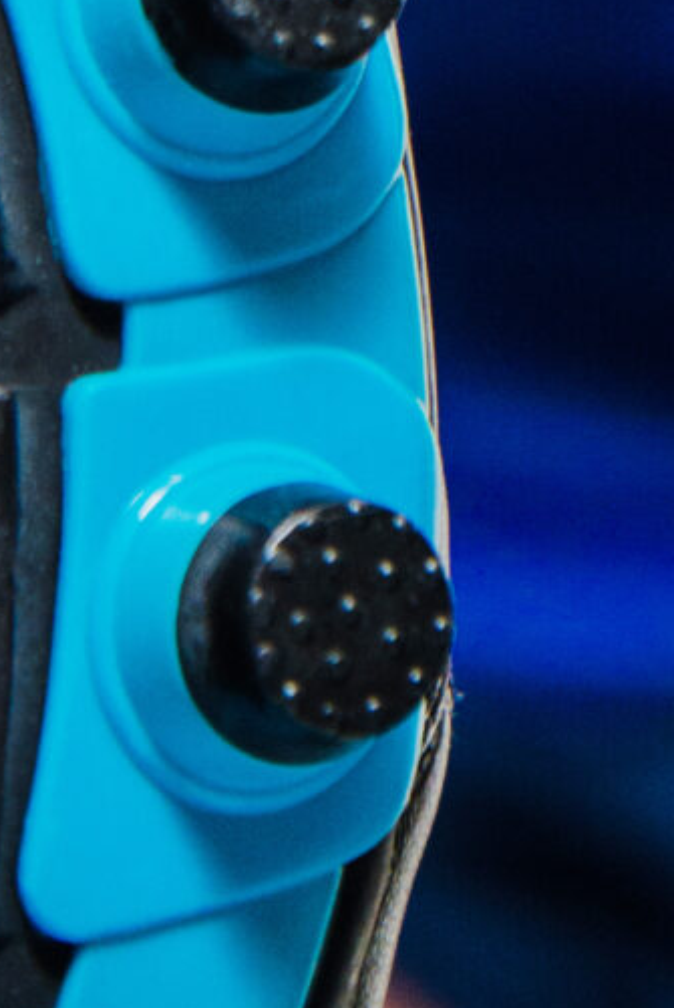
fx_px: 12162
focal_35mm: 434
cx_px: 1096
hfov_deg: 3.2
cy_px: -978
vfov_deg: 4.7
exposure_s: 1/125
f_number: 5.6
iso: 800
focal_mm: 85
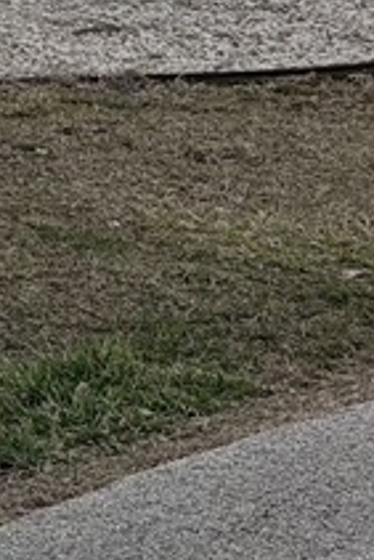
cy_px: -207
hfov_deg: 5.2
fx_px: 3967
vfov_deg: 8.0
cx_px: -597
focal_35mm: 255
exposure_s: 1/975
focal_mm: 6.76
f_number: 1.78
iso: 80
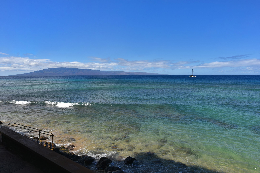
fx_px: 173
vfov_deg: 53.2
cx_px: 130
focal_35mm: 24
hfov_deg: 73.7
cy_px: 86
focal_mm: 24
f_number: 14
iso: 100
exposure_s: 1/200
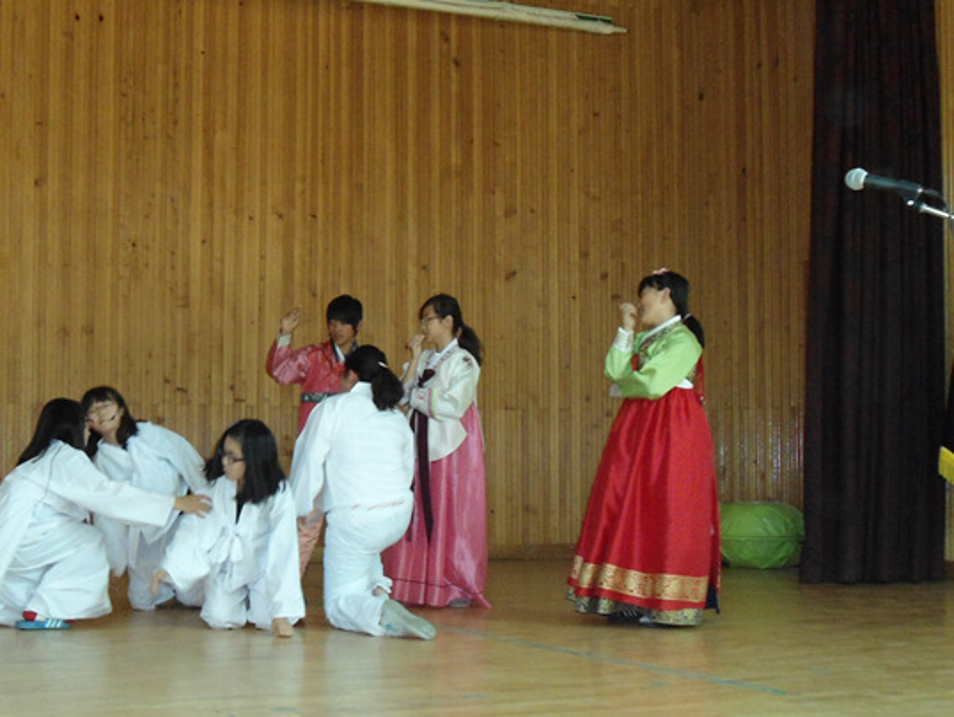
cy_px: 399
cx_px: 248
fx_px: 1516
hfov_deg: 34.3
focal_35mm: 55
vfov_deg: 26.6
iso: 400
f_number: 3.2
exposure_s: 1/40
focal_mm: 6.7
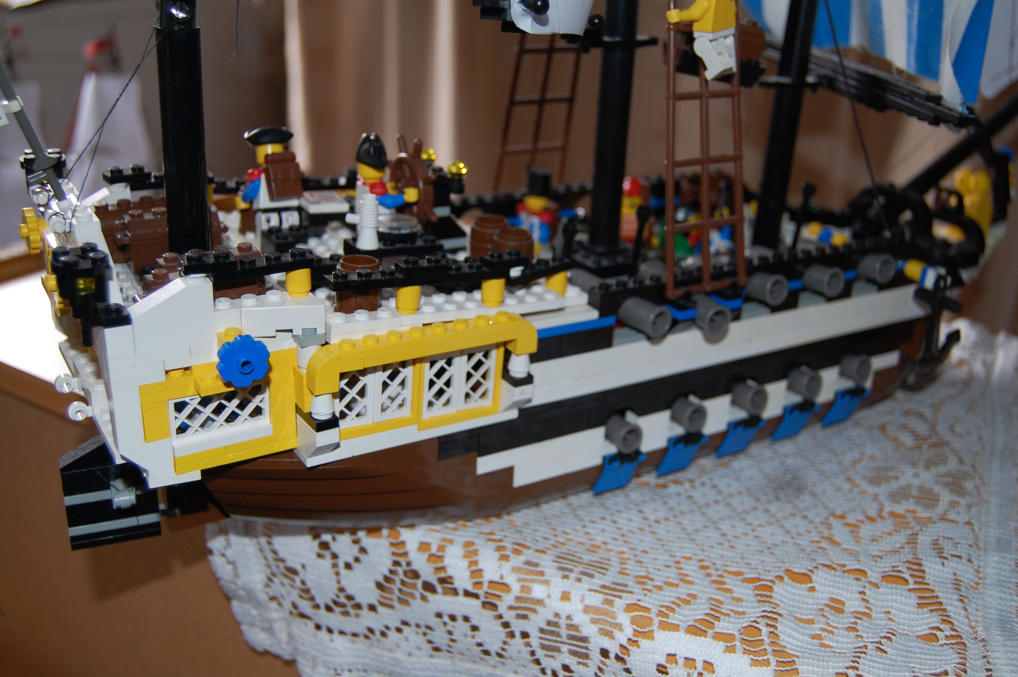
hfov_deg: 49.6
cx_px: 509
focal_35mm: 39
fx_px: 1102
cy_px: 338
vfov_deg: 34.1
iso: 320
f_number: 4
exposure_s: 1/60
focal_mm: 26
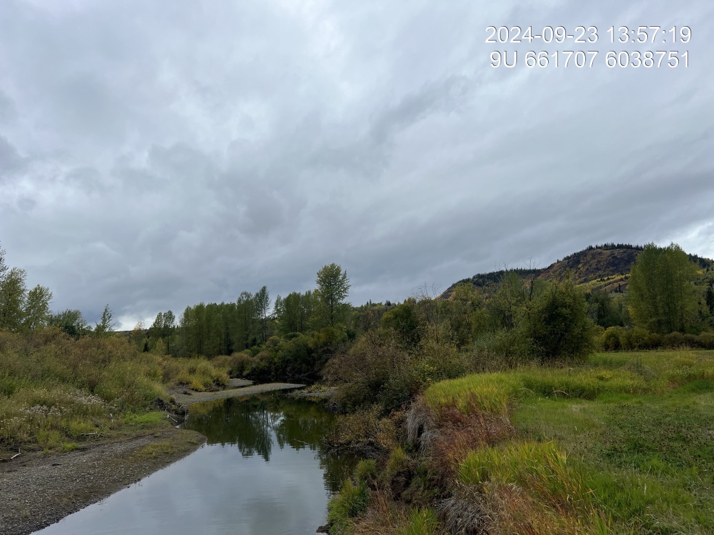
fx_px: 536
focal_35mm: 26
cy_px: 268
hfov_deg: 67.3
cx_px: 357
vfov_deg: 53.1
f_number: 1.5
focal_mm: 5.7
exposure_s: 1/2513
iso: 50
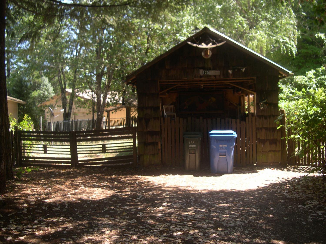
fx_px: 358
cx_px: 163
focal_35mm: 38
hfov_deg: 49.0
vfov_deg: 37.7
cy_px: 122
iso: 100
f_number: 2.8
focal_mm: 8
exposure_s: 1/158
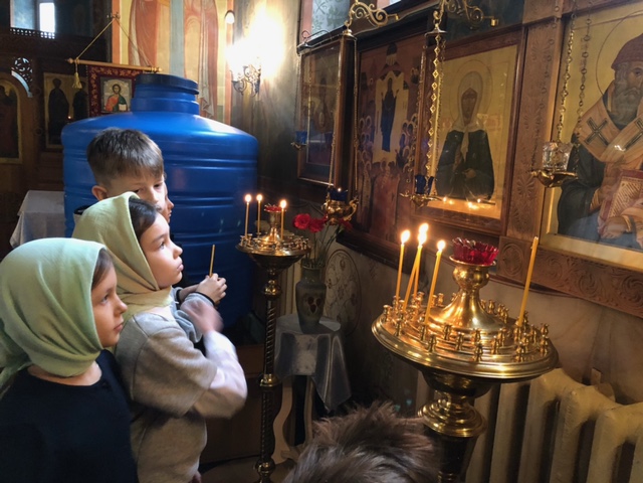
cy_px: 242
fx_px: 520
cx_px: 322
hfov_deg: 63.4
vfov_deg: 49.7
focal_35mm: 28
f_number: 1.8
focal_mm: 3.99
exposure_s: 1/33
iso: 640
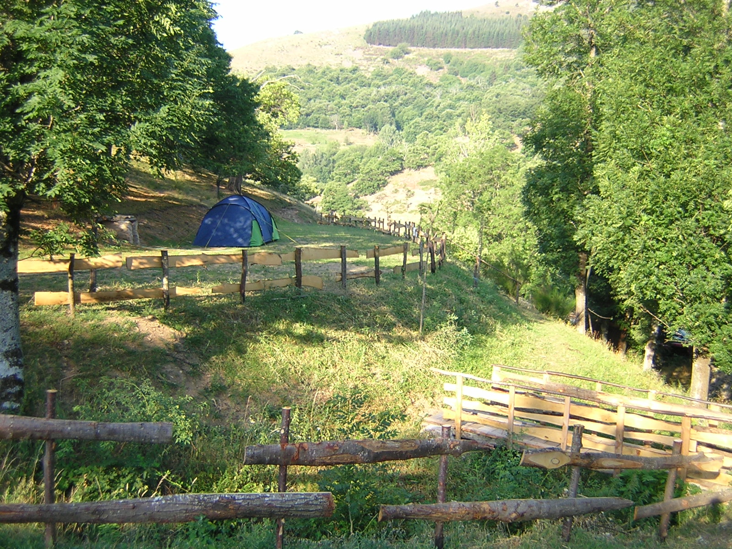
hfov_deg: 46.8
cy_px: 274
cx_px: 366
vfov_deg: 36.0
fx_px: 846
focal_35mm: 40
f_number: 2.7
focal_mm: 5.2
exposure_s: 1/158
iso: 100
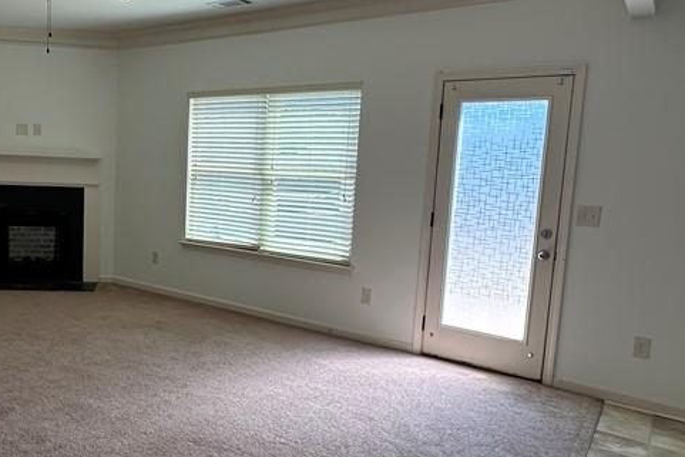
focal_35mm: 31
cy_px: 226
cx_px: 212
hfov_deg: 58.5
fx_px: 590
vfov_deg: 42.4
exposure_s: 1/159
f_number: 2.2
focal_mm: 2.22
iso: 40
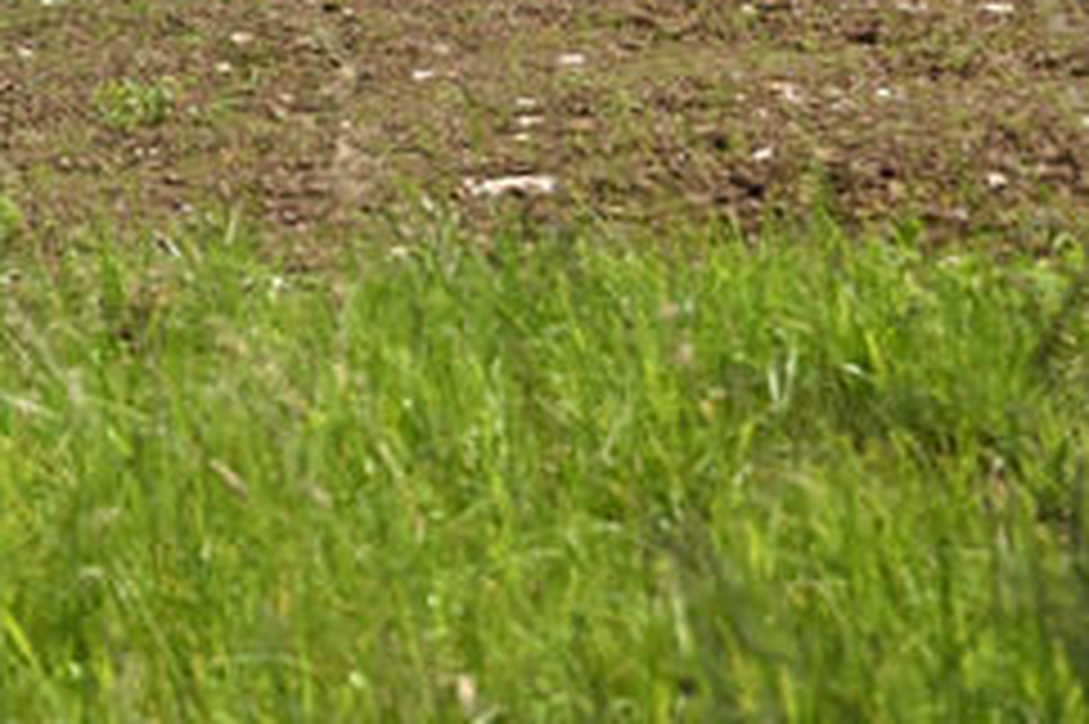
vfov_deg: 8.7
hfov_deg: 12.1
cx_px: -976
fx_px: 4655
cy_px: -391
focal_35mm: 154
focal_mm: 31
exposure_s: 1/4000
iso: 500
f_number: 3.2
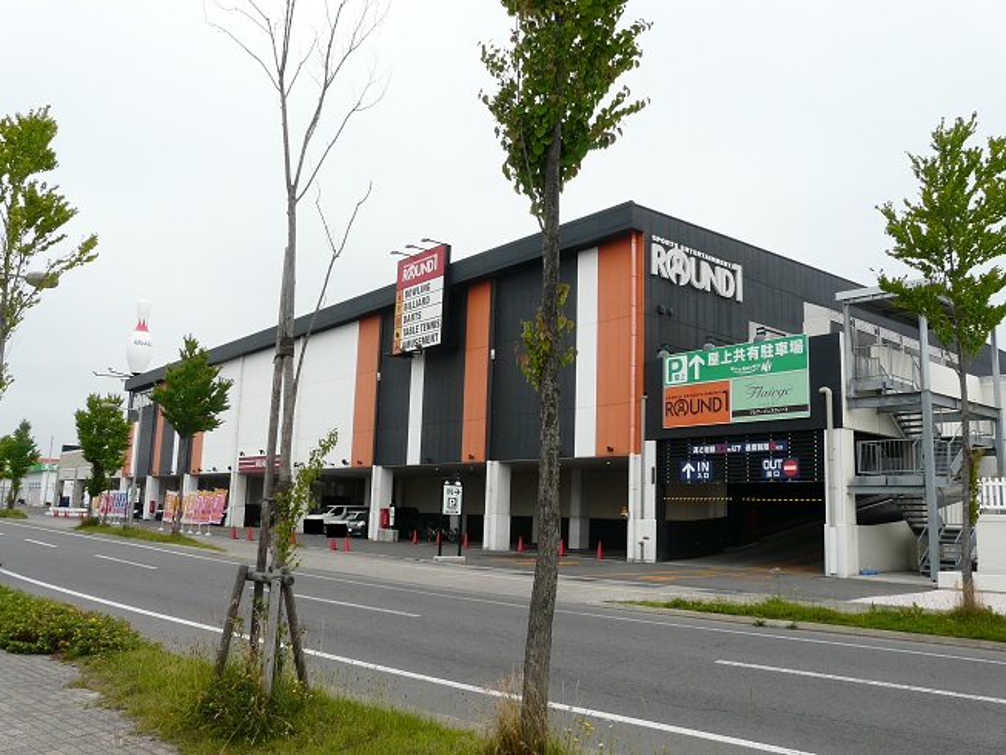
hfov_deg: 63.4
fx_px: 814
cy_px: 378
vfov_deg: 49.8
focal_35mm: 28
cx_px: 503
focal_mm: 4.6
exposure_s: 1/200
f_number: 5.6
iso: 100
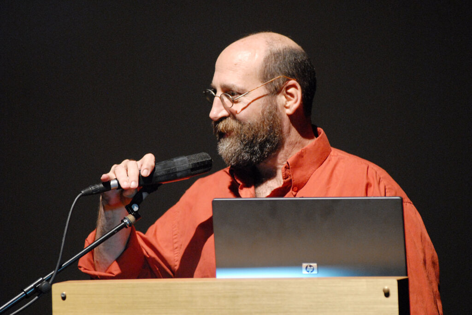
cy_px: 158
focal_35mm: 300
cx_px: 236
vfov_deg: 4.6
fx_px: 3937
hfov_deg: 6.9
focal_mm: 200
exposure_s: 1/100
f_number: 4
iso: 1250
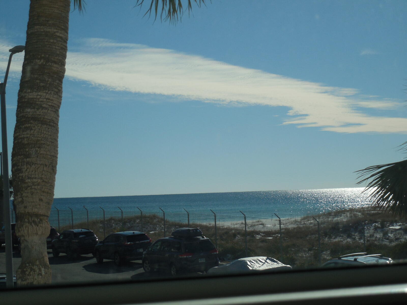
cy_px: 152
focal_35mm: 78
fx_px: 917
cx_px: 204
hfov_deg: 25.0
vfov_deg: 18.9
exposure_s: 1/640
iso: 125
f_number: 9
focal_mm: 14.1
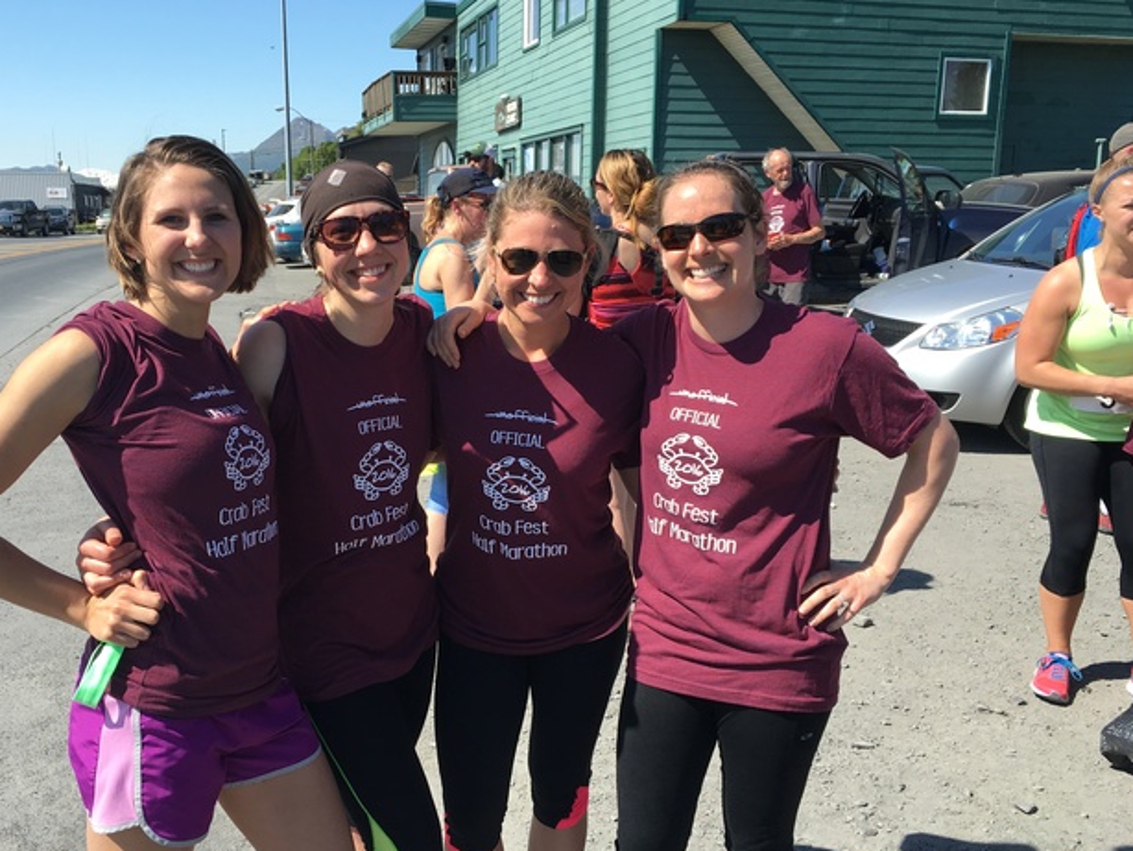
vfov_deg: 41.8
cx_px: 471
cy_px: 473
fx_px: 1113
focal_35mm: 34
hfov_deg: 53.7
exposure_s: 1/938
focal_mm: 4.15
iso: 25
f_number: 2.2
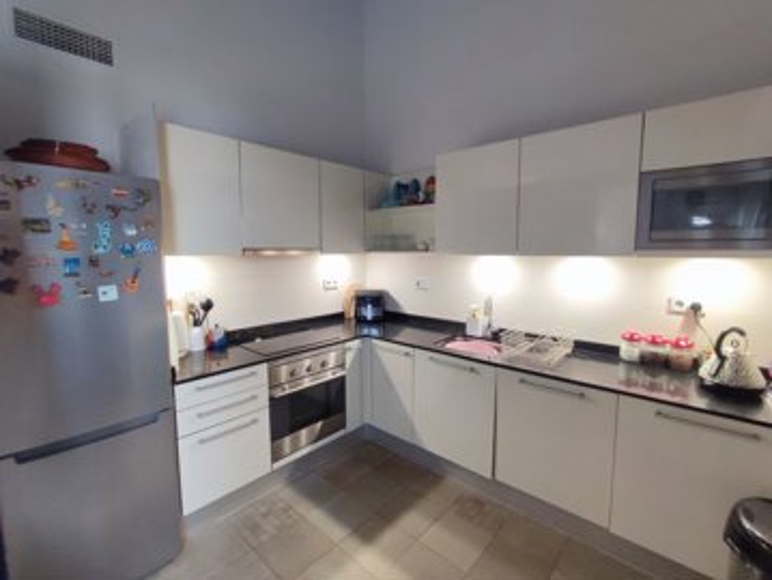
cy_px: 290
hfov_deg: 94.4
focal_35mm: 16
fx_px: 357
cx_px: 386
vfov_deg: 78.2
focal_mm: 1.65
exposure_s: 1/50
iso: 144
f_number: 2.2
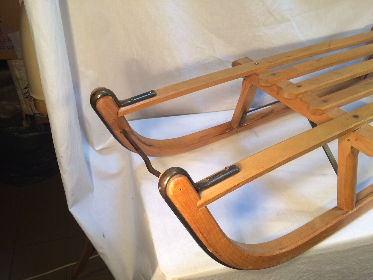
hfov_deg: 61.7
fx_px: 312
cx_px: 186
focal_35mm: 29
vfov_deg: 48.2
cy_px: 140
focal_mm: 4.15
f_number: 2.2
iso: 64
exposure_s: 1/33
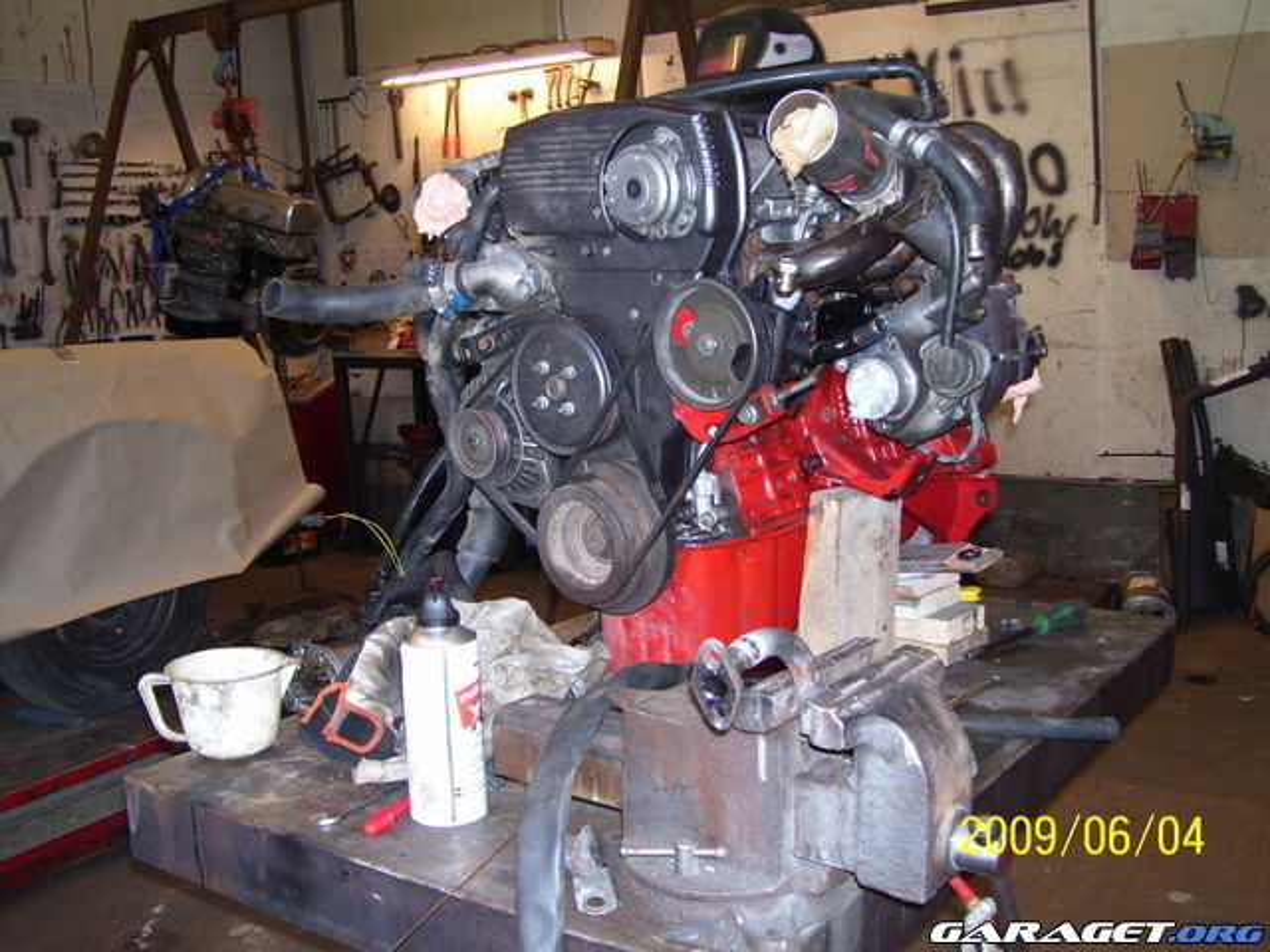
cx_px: 635
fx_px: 1357
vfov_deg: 38.7
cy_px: 476
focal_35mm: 37
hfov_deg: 50.1
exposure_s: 1/60
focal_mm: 6
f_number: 2.7
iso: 125
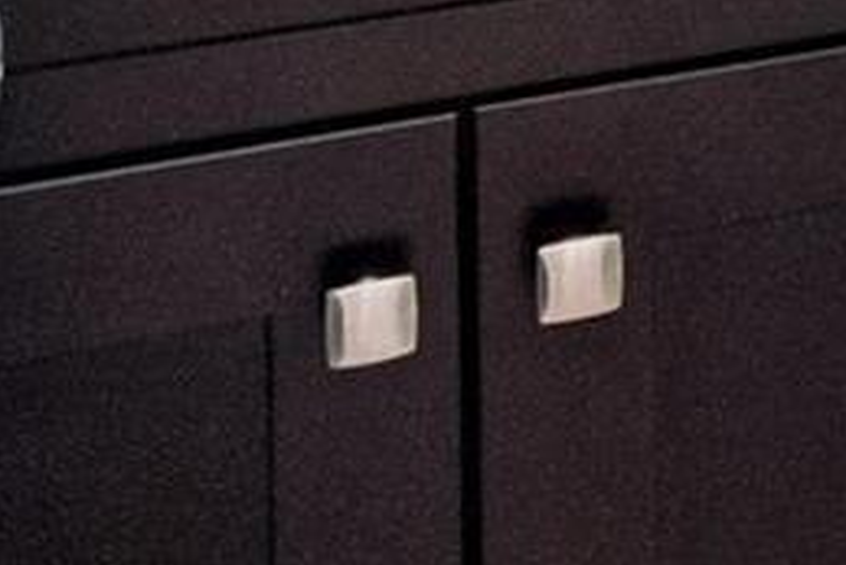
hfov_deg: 14.4
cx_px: 1819
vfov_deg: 10.5
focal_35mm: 111
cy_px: -826
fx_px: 2610
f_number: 10
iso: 400
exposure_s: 1/2.5
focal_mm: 9
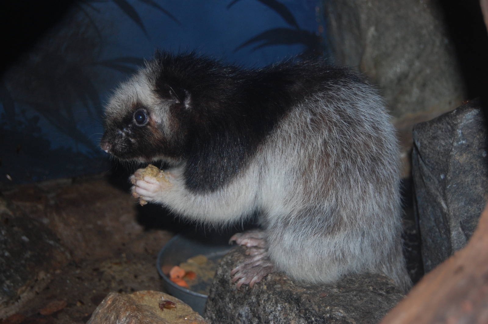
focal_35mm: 60
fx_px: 813
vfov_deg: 22.6
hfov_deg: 33.4
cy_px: 162
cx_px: 244
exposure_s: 1/60
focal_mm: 40
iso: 400
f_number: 5
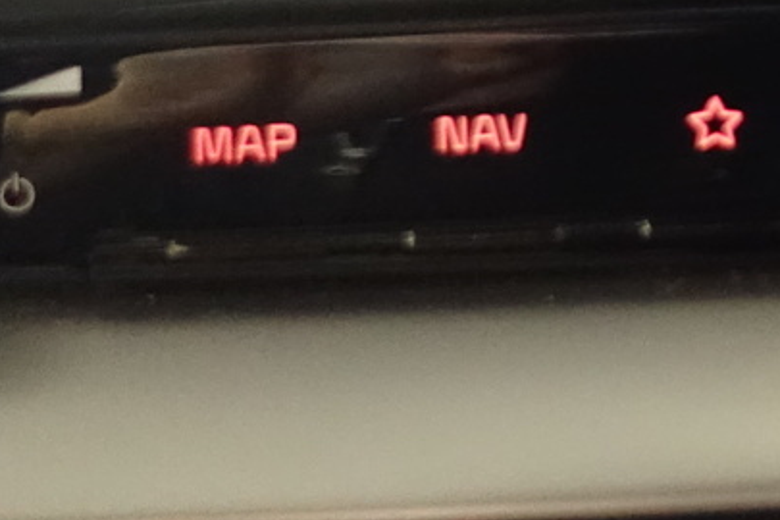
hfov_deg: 19.6
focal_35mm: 96
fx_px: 2080
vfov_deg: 12.9
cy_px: -429
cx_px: 1000
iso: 3200
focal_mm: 8.8
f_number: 1.8
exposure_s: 1/60
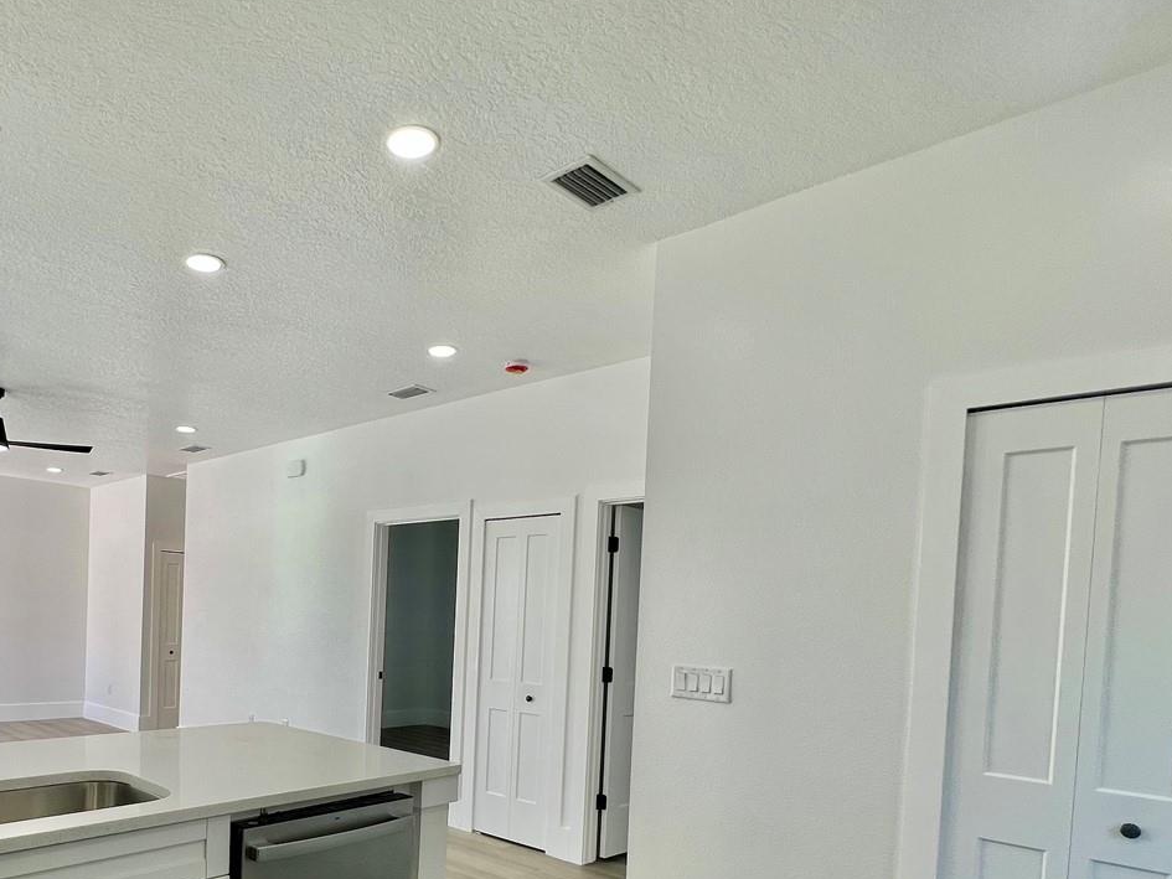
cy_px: 647
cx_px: 367
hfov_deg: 73.4
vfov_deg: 58.3
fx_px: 745
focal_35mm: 22
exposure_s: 1/206
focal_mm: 1.57
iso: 32
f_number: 1.8
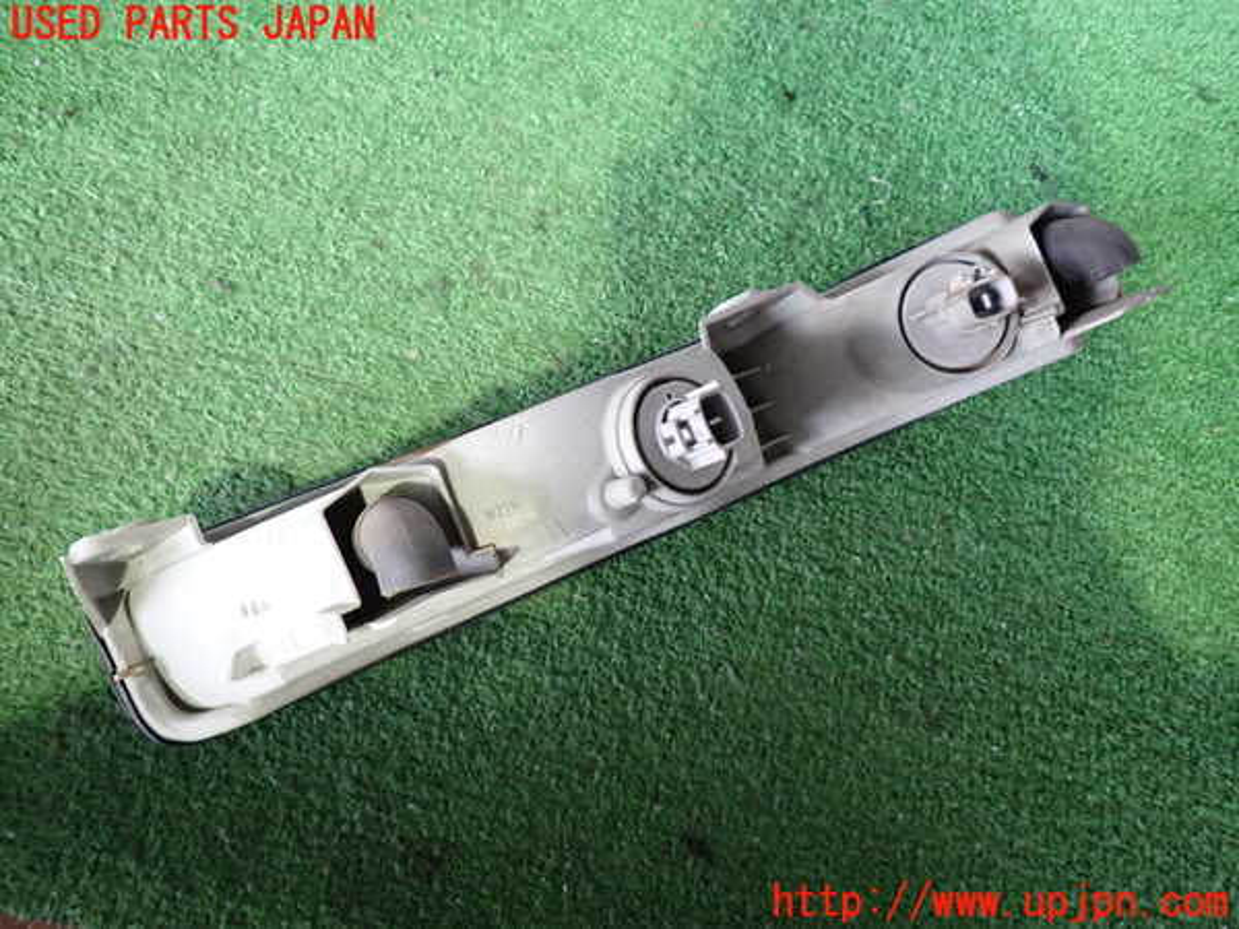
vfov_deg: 54.9
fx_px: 895
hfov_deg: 69.4
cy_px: 464
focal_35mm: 25
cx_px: 620
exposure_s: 1/30
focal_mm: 4.5
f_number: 2
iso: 500
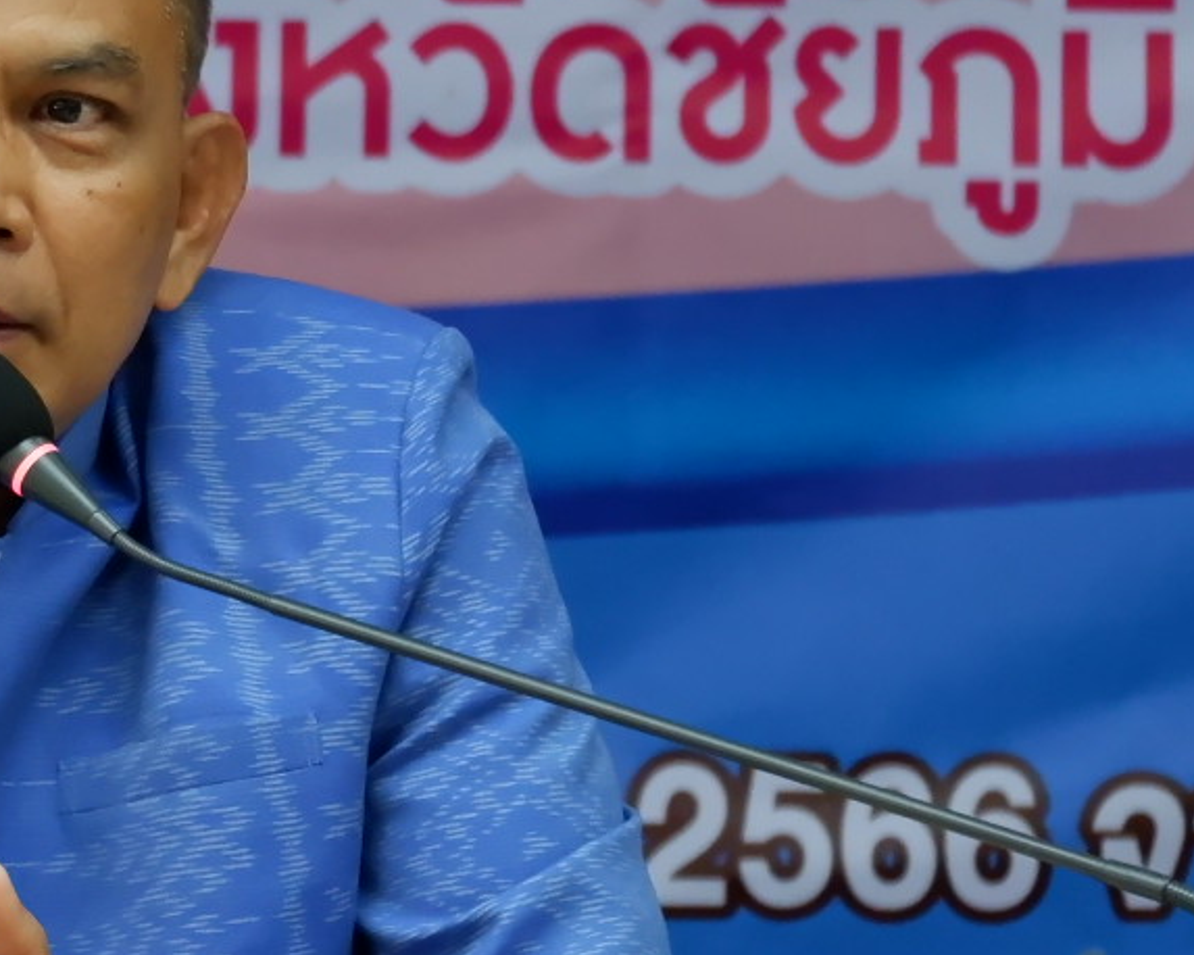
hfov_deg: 3.7
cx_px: -310
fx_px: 18511
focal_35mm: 524
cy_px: 423
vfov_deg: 3.0
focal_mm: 120.6
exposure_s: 1/110
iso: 3200
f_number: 5.8
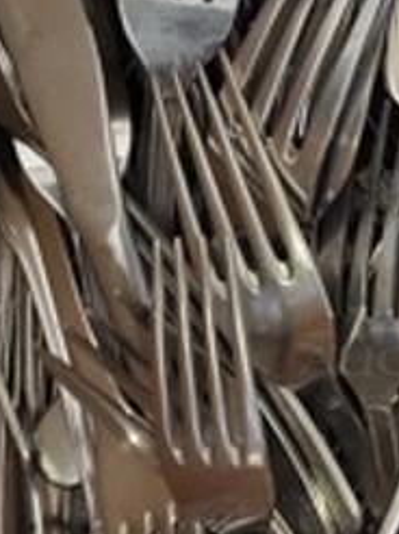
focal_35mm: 86
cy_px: 270
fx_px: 1324
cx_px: 527
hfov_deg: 16.2
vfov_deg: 22.8
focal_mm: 4.3
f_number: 1.5
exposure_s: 1/17
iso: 640
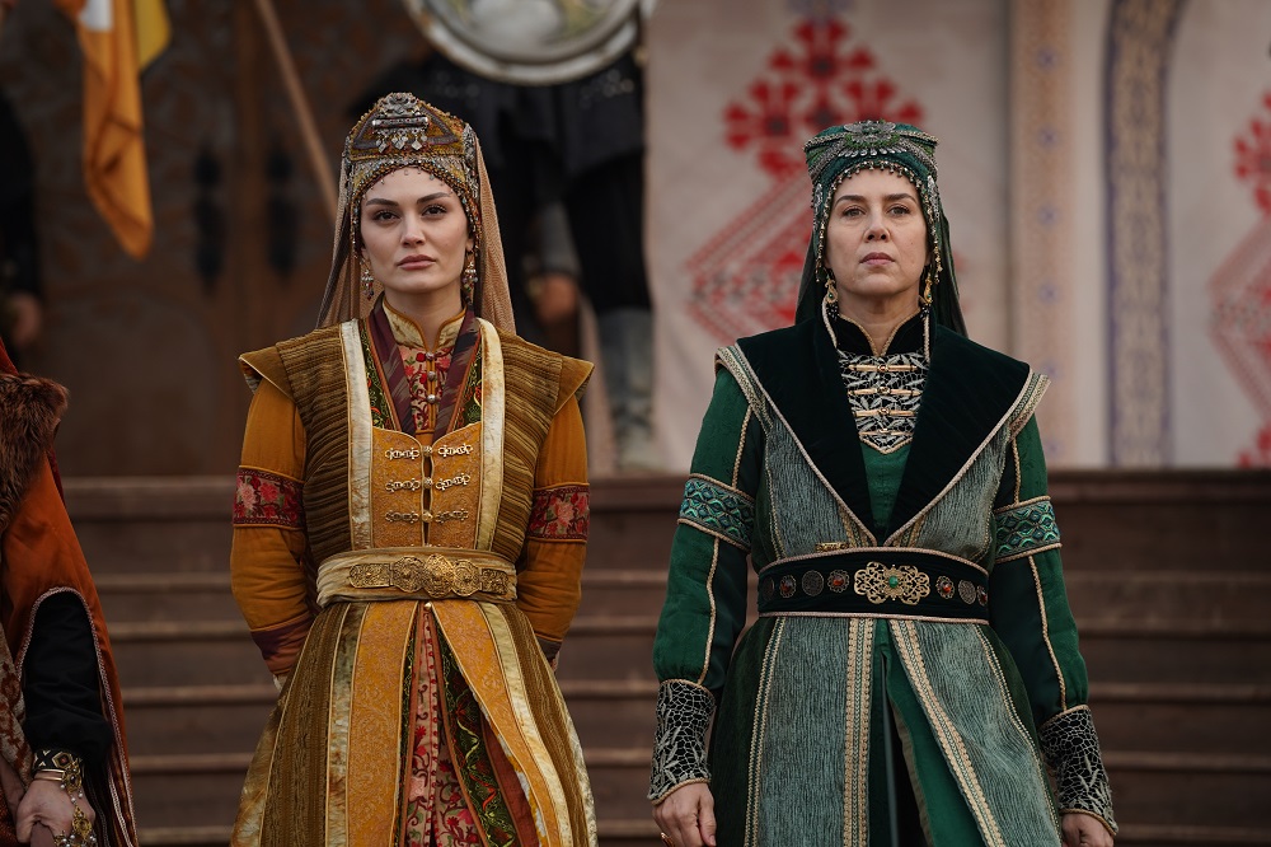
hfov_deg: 10.3
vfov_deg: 6.9
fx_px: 7058
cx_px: 636
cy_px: 424
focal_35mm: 200
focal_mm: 200
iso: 400
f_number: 4.5
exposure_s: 1/640
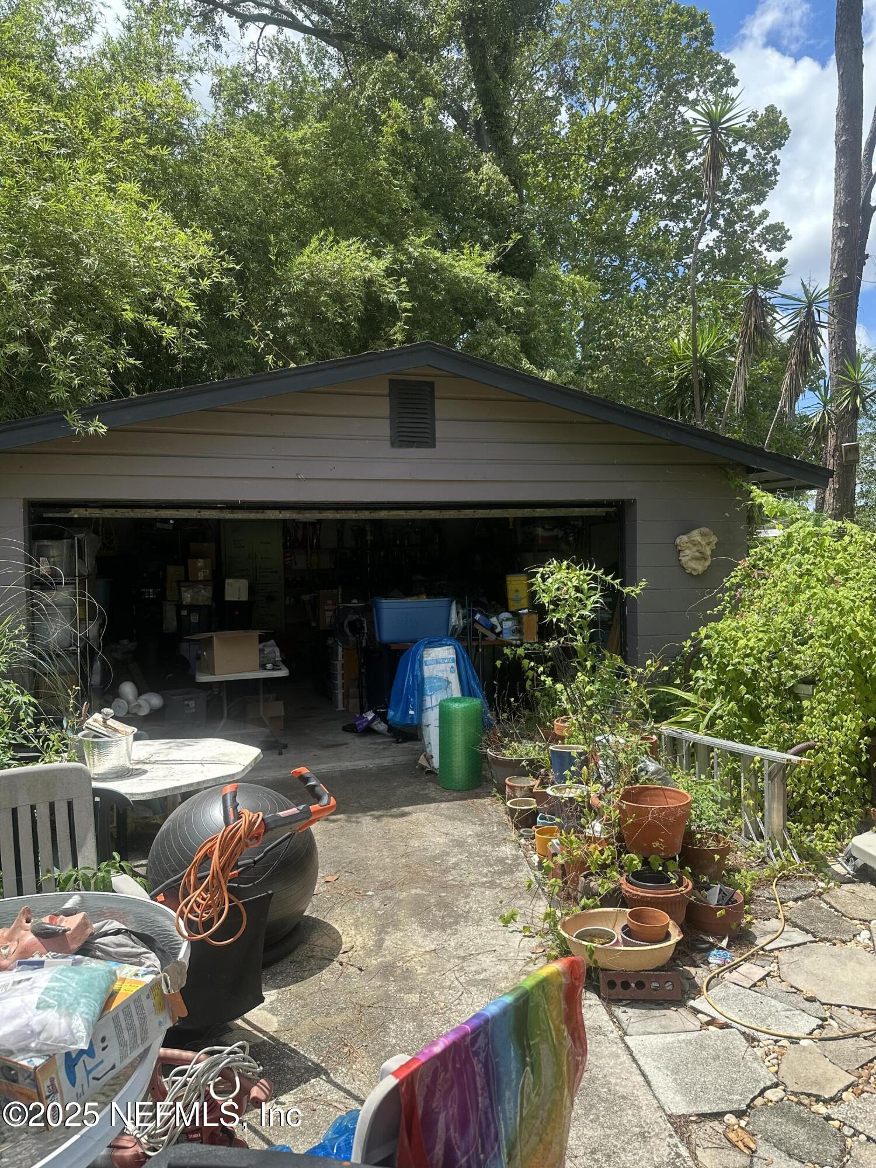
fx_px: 810
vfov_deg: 71.6
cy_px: 584
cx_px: 438
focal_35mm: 24
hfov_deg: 56.8
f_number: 1.78
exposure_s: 1/1812
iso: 80
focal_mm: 6.86
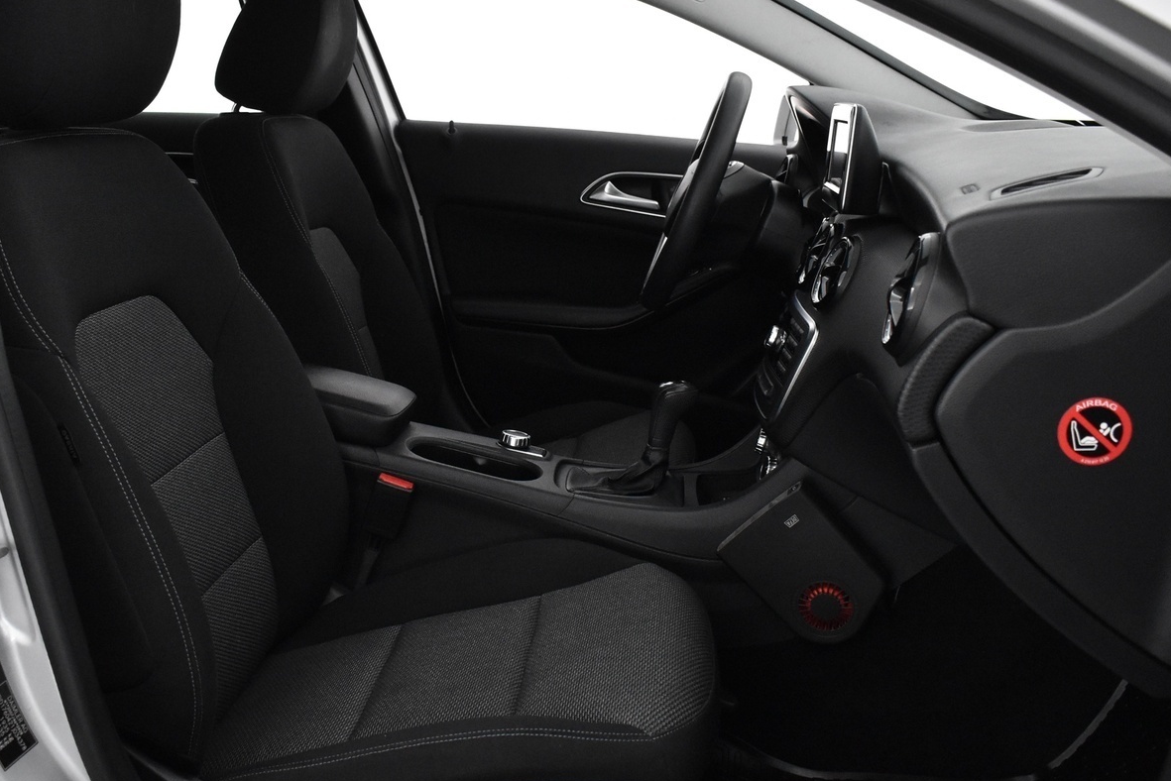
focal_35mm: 37
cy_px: 385
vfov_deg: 36.0
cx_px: 521
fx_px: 1204
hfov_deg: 51.8
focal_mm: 18
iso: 3200
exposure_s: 1/80
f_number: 4.5
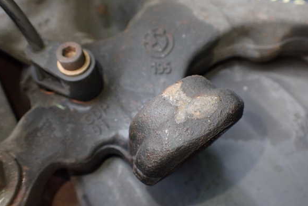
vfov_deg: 41.1
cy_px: 105
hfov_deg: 58.7
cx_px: 156
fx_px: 274
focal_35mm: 32
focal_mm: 5.4
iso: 500
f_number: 2.3
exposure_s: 1/125
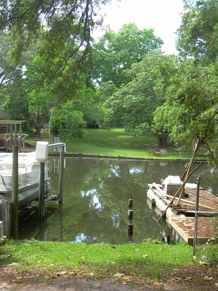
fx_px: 428
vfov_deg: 37.5
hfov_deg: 28.5
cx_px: 82
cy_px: 146
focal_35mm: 51
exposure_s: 1/193
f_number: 2.8
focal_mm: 6.3
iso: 50
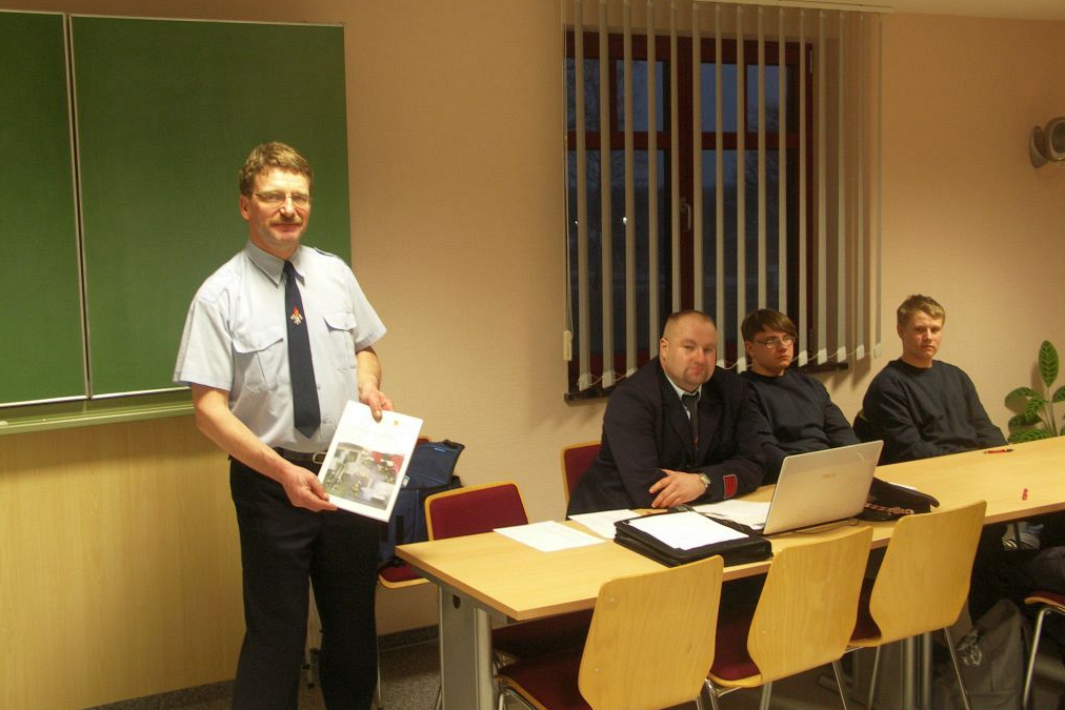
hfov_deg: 48.5
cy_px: 332
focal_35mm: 40
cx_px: 528
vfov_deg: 33.4
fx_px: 1183
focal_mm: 9.9
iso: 160
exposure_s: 1/10
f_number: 2.8
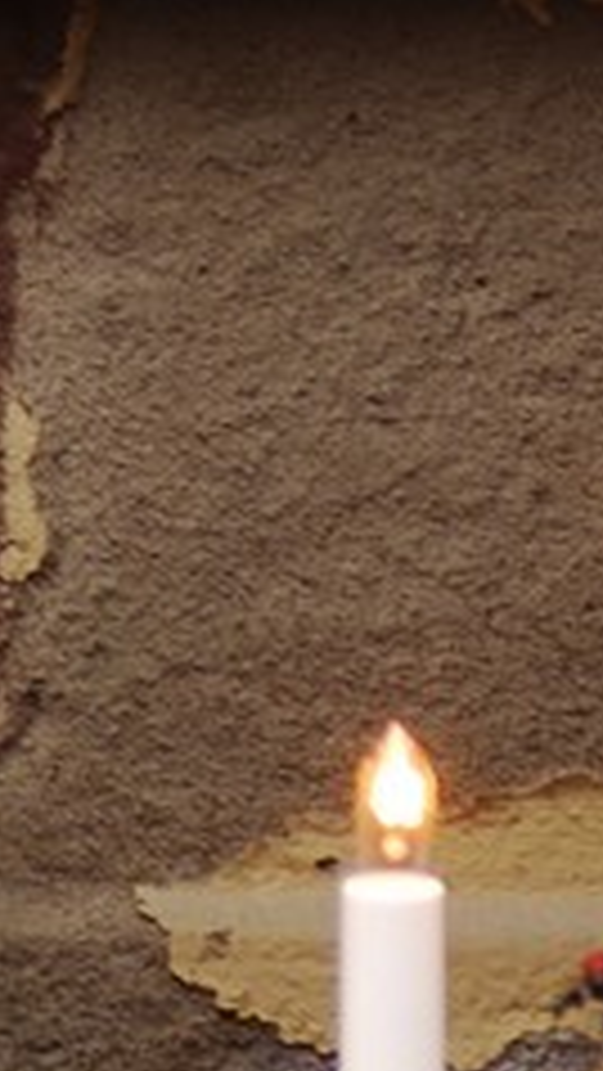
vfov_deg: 2.9
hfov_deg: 1.6
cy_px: -1408
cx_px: -608
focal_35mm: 739
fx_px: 20991
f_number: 5
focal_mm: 70
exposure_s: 1/15
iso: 100
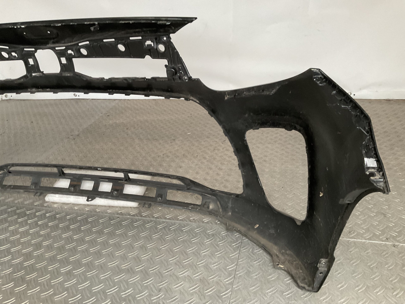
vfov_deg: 48.2
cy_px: 152
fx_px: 339
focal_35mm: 29
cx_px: 202
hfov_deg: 61.7
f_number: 1.8
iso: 160
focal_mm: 3
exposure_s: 1/50
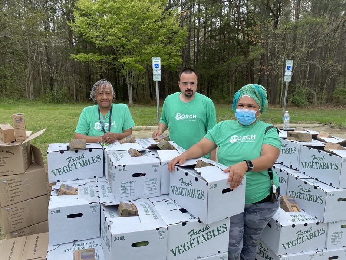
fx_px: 260
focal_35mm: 26
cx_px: 173
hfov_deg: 67.3
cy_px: 130
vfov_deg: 53.1
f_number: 1.8
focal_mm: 4.25
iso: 32
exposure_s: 1/884
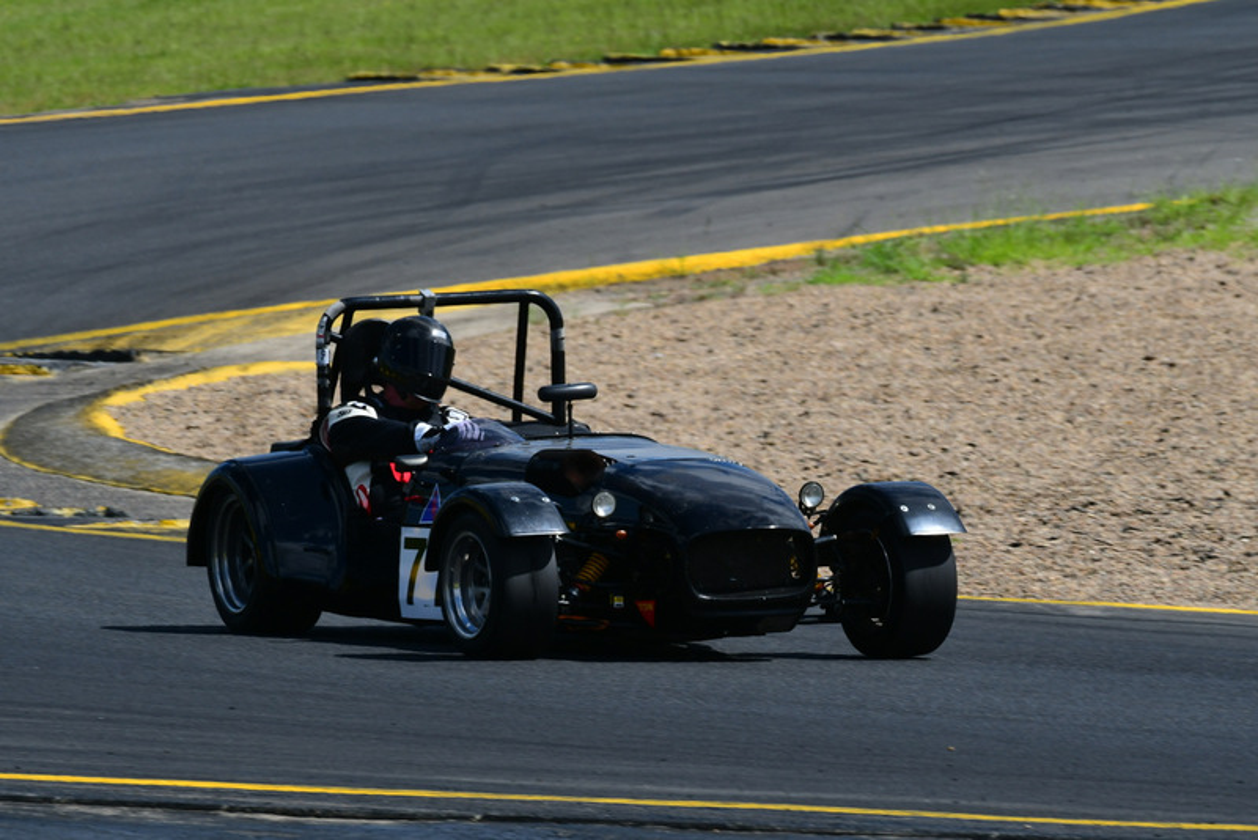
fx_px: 20449
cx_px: 629
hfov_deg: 3.5
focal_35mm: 585
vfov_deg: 2.4
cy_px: 420
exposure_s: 1/640
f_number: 11
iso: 320
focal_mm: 390
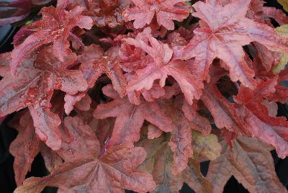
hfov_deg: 31.8
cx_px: 144
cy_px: 96
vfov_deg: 21.6
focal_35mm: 63
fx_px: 505
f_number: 5.6
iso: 200
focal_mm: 42
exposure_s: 1/60
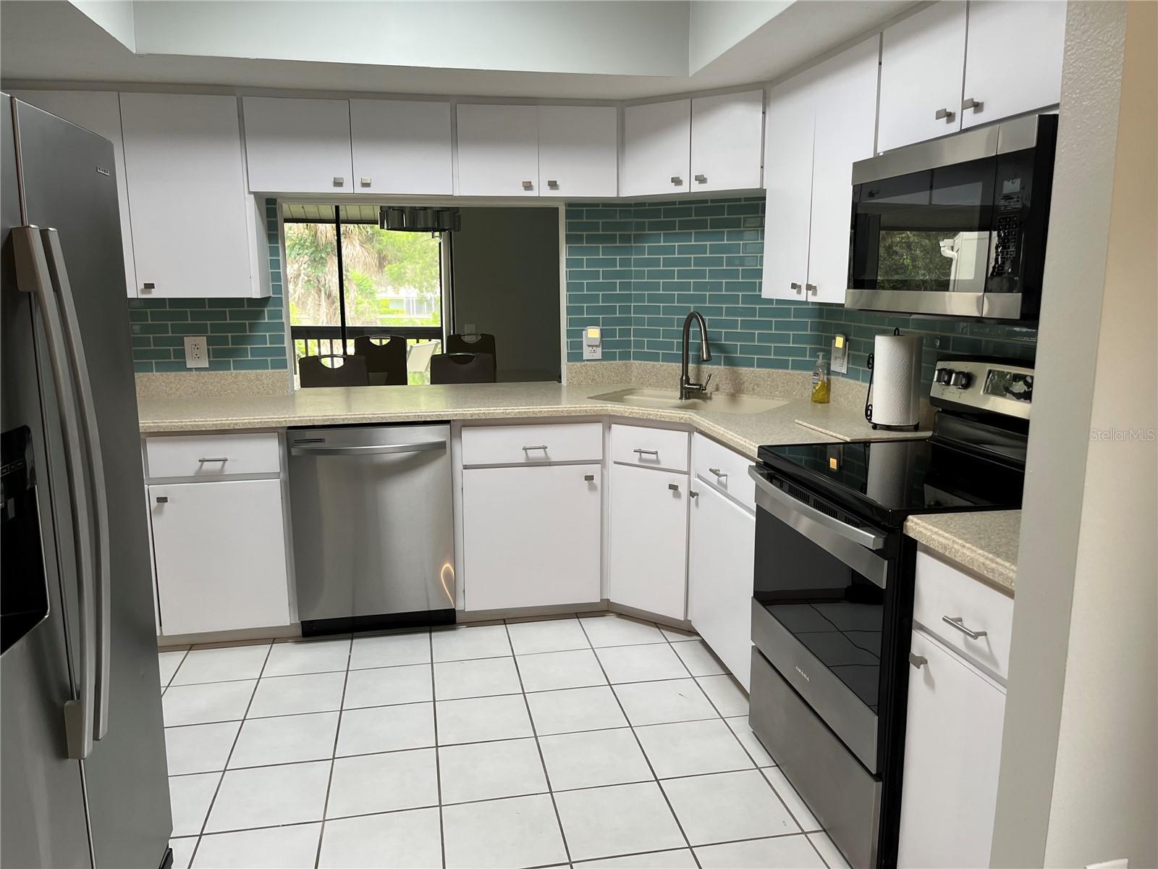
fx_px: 870
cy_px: 434
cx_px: 579
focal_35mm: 26
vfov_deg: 53.1
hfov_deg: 67.3
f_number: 1.6
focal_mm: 5.1
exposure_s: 1/60
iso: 64
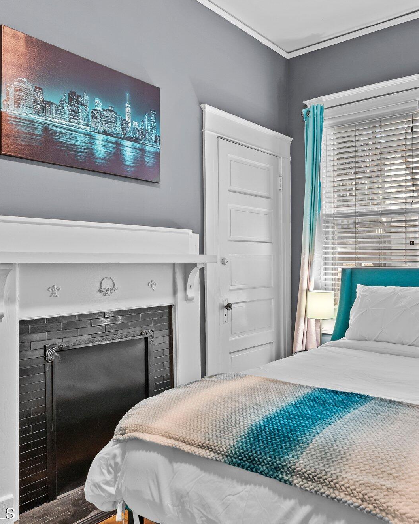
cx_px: 305
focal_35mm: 29
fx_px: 450
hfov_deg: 48.4
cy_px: 268
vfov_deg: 60.4
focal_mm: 20
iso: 800
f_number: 5
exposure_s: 1/6
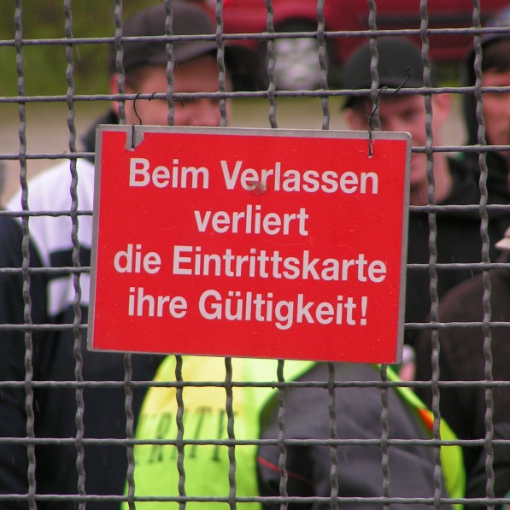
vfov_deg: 3.9
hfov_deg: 3.9
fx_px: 7501
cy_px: 255
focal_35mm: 450
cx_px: 253
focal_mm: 58
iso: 80
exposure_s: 1/400
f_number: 3.5
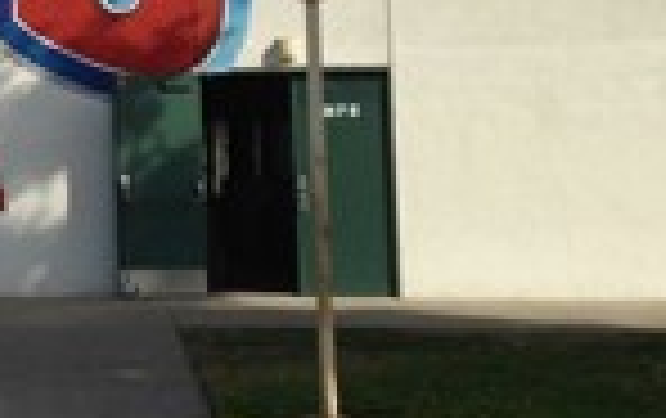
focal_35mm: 151
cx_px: -369
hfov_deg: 13.0
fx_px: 2745
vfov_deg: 8.7
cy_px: -4
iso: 50
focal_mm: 4.12
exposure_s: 1/1748
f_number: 2.4
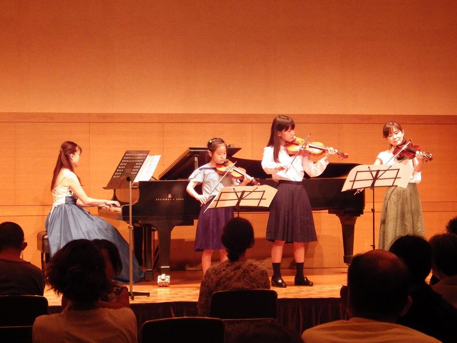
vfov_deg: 14.2
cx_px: 227
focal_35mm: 104
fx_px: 1373
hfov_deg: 18.9
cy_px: 171
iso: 800
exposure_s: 1/50
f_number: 4.6
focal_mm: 18.4
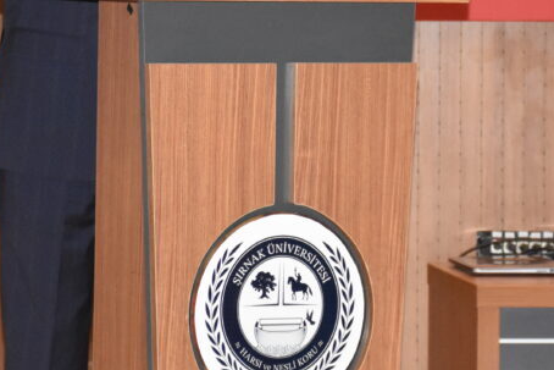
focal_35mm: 262
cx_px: 322
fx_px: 4033
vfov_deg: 5.2
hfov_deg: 7.9
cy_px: 52
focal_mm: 62
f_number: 5
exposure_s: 1/60
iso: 2800
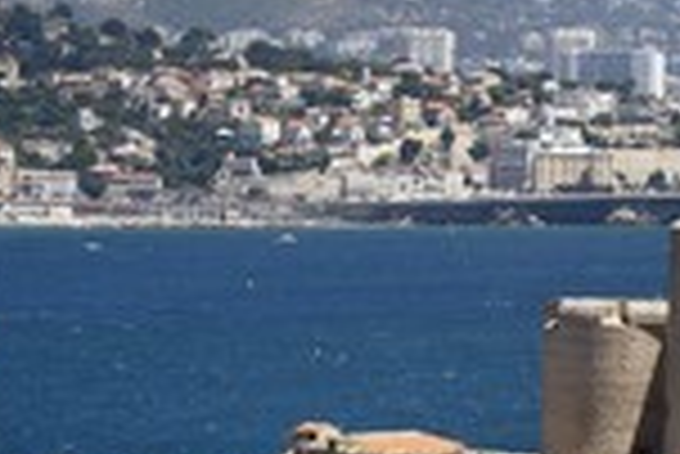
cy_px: 355
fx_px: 10531
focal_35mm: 557
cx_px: 378
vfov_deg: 2.5
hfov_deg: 3.7
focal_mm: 200
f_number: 11
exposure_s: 1/400
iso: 200
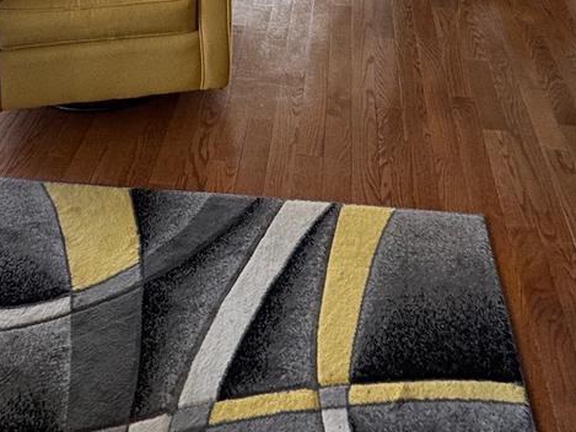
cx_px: 286
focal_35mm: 43
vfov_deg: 26.4
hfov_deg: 43.8
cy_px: -182
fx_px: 716
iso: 125
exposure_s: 1/120
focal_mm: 2.22
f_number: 2.2
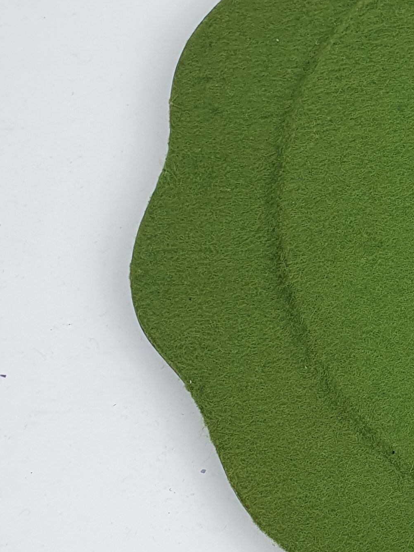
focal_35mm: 78
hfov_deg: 17.2
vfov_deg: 25.0
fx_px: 1244
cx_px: 603
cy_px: 327
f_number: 2.4
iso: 50
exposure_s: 1/100
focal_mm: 4.32
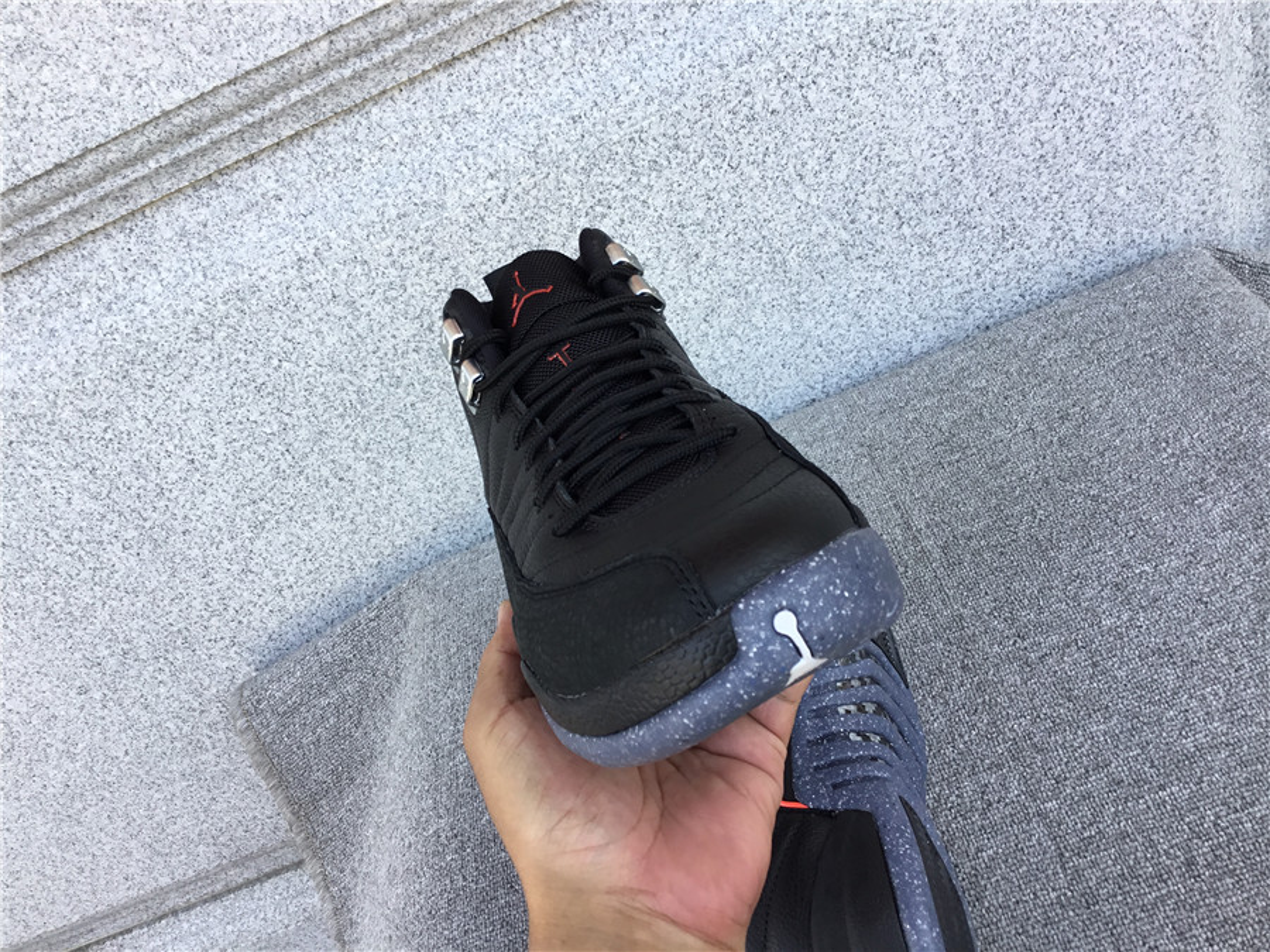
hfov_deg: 58.4
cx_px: 635
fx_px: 1137
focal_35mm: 31
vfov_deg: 45.4
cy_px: 476
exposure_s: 1/120
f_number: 2.4
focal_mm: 3.3
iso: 25
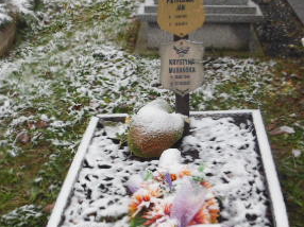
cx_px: 169
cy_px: 132
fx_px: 570
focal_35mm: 65
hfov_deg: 29.8
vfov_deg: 22.5
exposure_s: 1/80
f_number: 3.3
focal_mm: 5.2
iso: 125
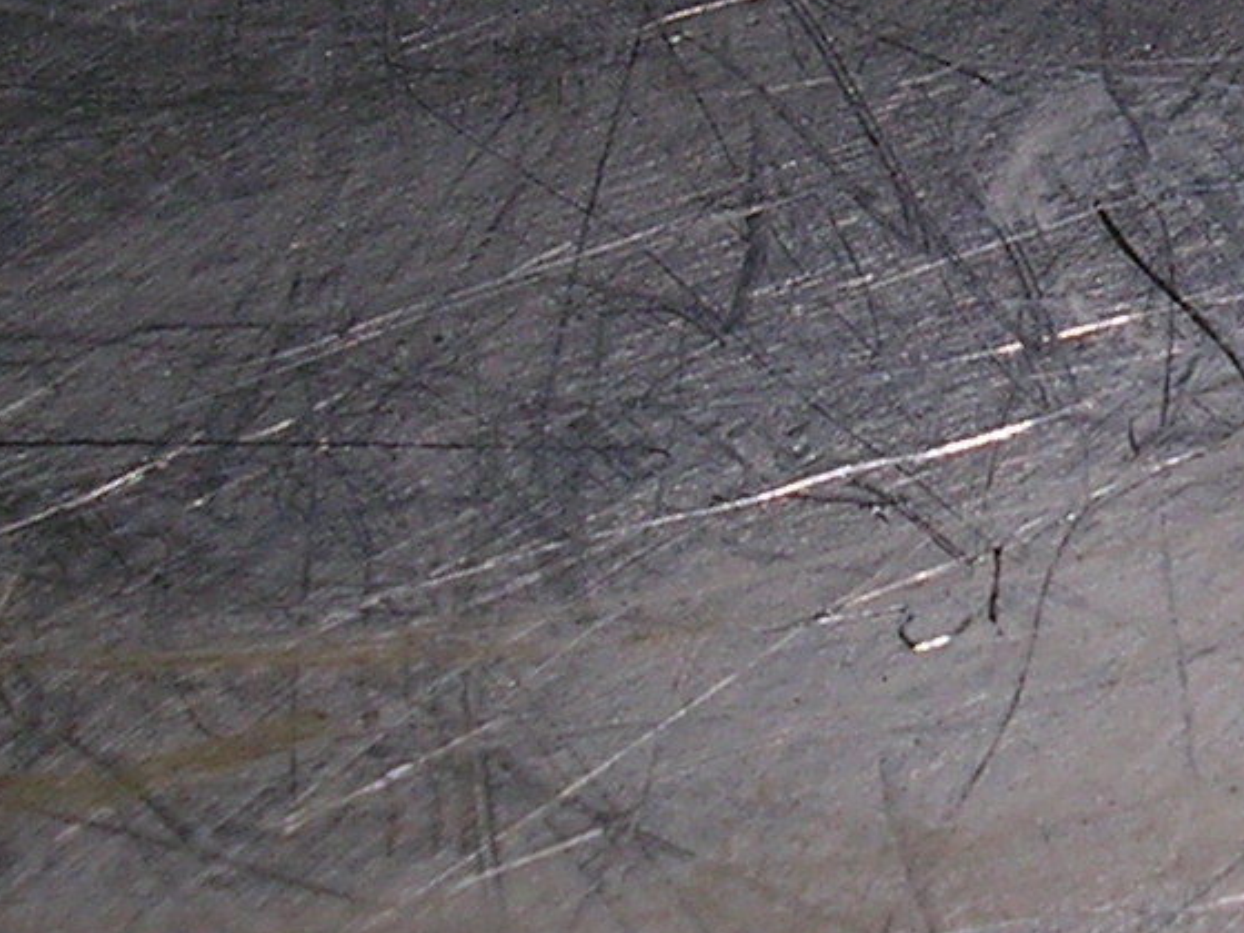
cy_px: 89
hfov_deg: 13.9
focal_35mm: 139
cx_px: 1371
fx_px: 4995
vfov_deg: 10.6
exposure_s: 1/60.1
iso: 50
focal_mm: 5.8
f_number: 5.6
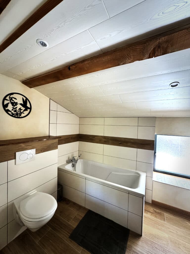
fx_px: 102
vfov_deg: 102.1
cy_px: 127
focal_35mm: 14
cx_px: 95
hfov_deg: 85.7
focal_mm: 2.2
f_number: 2.2
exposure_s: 1/99
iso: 250
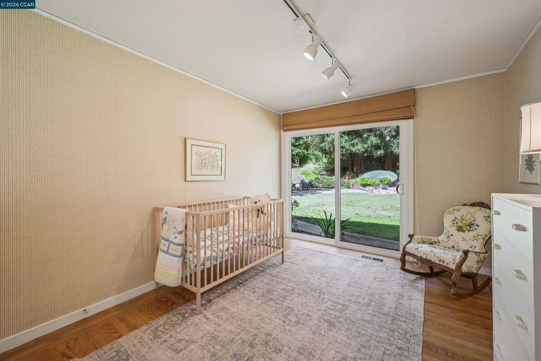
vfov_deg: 81.2
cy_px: 180
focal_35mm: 14
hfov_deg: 104.3
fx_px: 210
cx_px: 270
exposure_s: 1/80
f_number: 9
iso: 400
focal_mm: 14
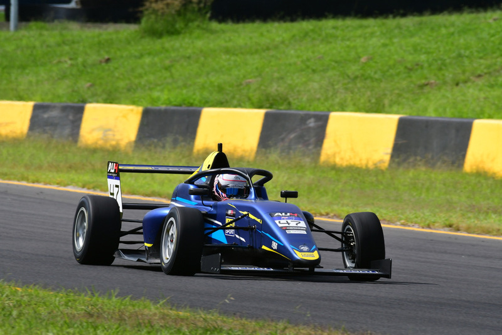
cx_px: 251
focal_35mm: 720
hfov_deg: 2.9
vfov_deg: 1.9
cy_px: 168
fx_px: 10043
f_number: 11
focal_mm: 480
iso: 400
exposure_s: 1/640
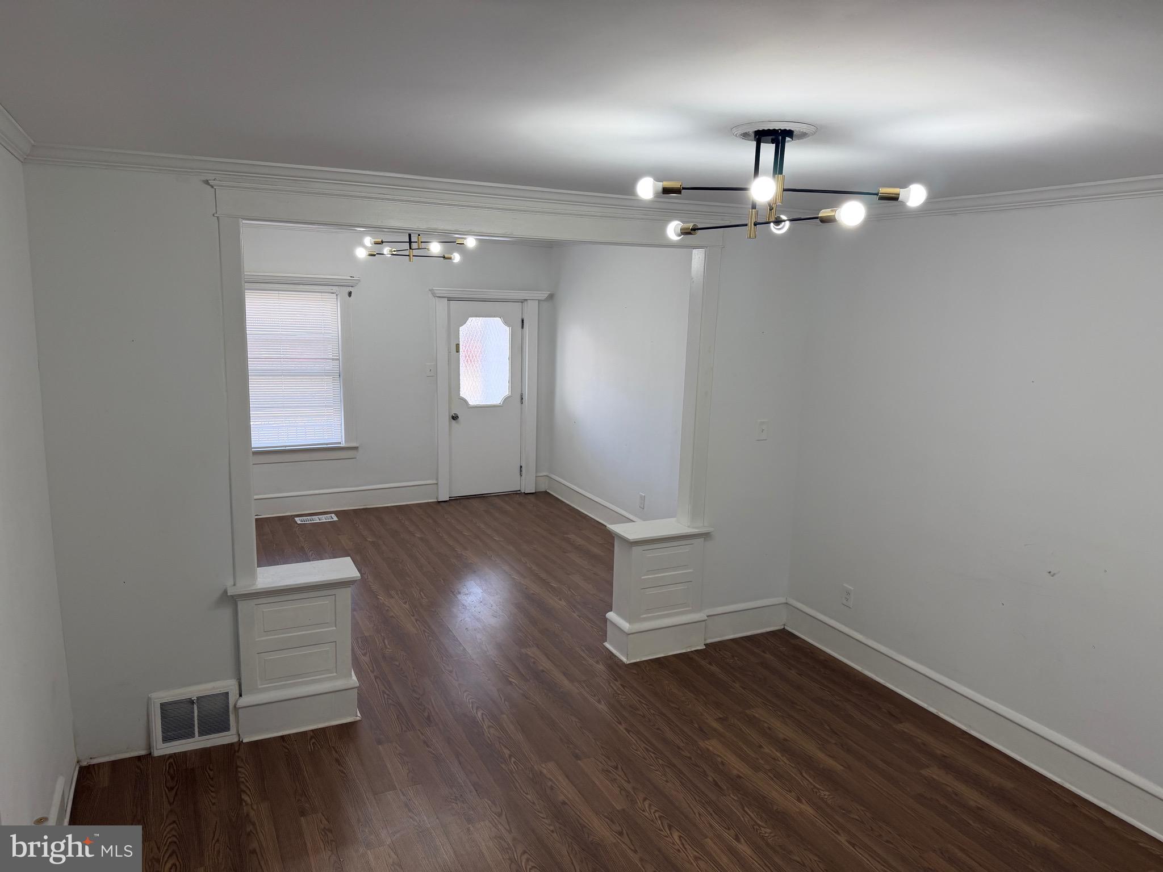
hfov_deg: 71.6
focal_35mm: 24
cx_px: 582
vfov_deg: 56.8
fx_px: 806
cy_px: 436
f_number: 1.78
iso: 125
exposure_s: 1/196
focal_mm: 6.76
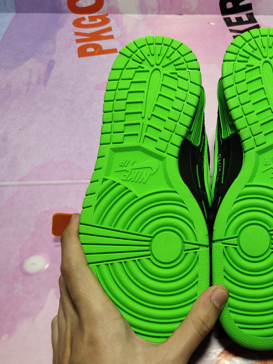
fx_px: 431
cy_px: 183
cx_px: 225
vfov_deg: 45.8
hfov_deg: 33.9
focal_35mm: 41
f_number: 1.79
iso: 75
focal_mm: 4.35
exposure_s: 1/100
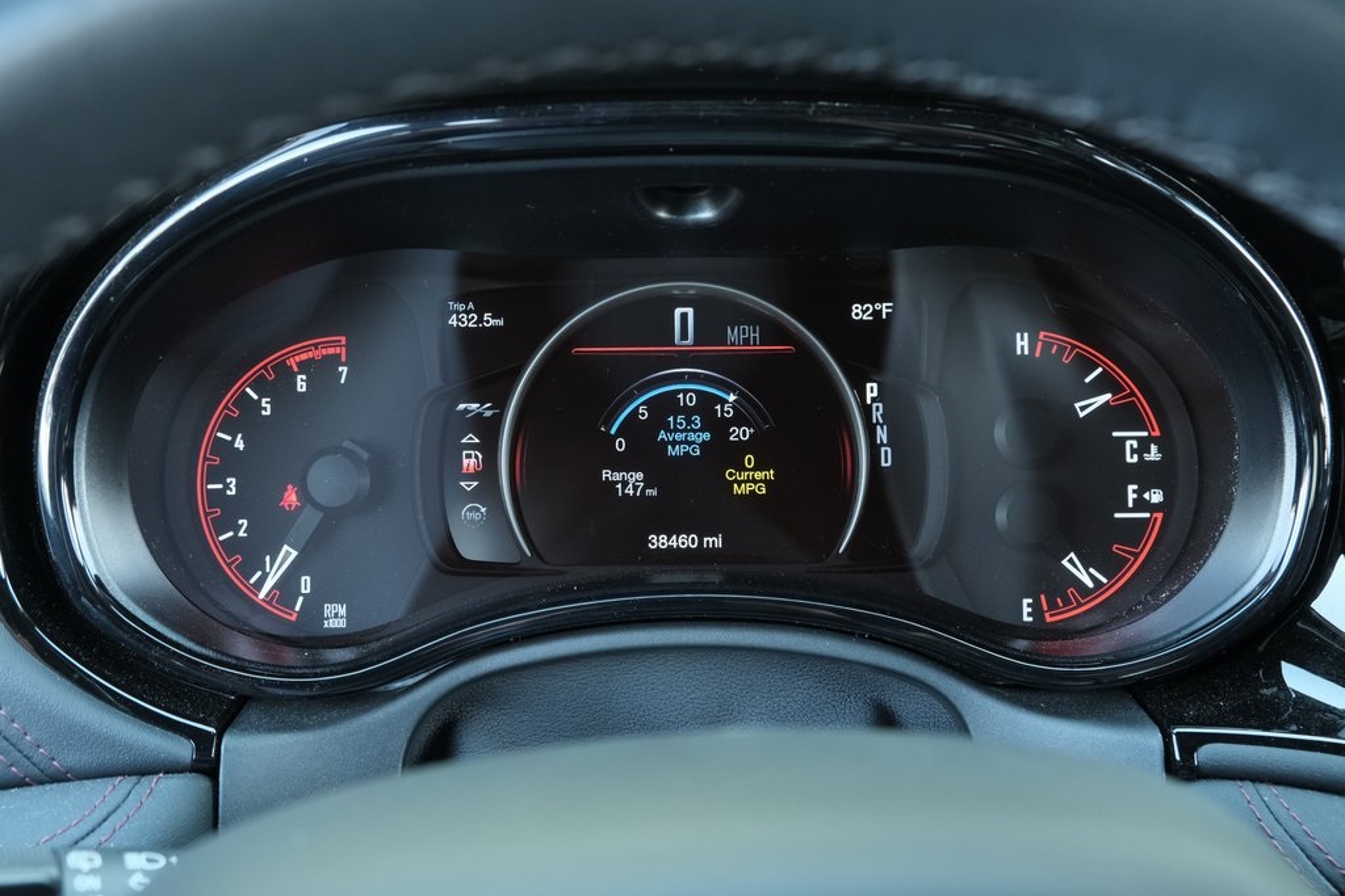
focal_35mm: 36
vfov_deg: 36.9
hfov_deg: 53.1
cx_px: 672
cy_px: 448
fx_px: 1345
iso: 1600
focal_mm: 24.3
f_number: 5
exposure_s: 1/40
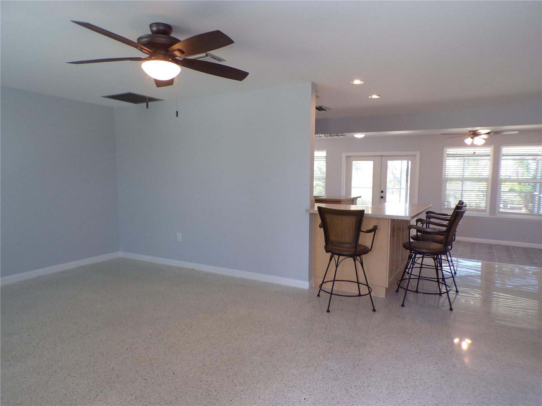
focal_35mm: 24
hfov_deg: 71.6
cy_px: 203
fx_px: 376
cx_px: 271
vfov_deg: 56.8
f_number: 3
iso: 100
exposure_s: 1/38
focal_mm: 4.3
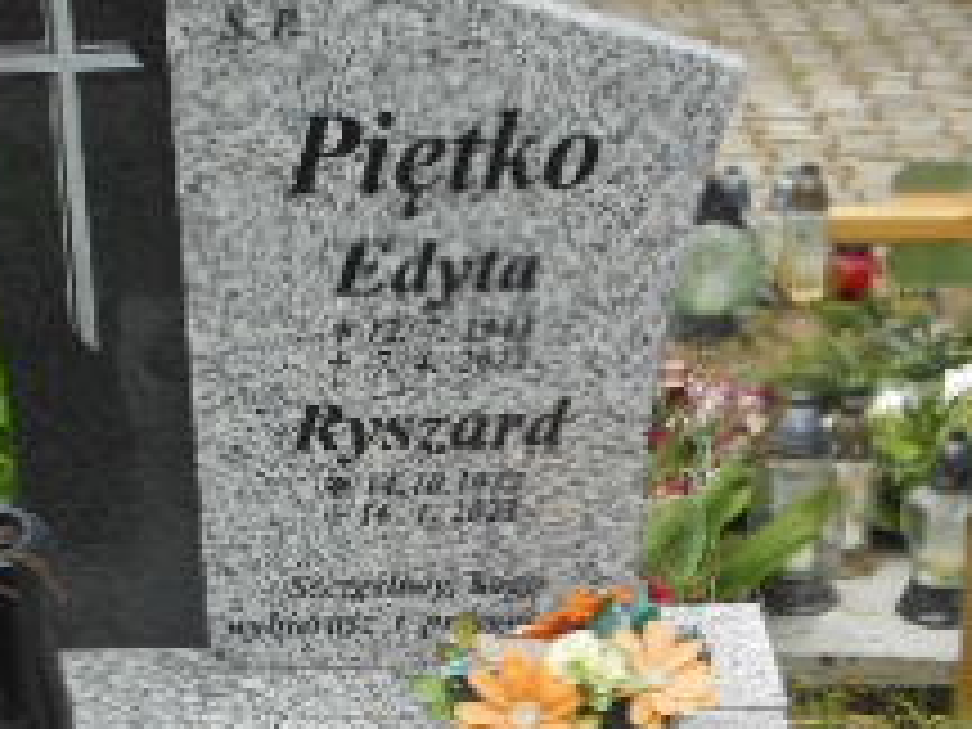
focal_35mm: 86
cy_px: 720
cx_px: 360
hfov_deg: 22.7
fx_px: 2415
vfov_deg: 16.8
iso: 125
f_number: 3.3
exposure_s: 1/500
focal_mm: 5.2
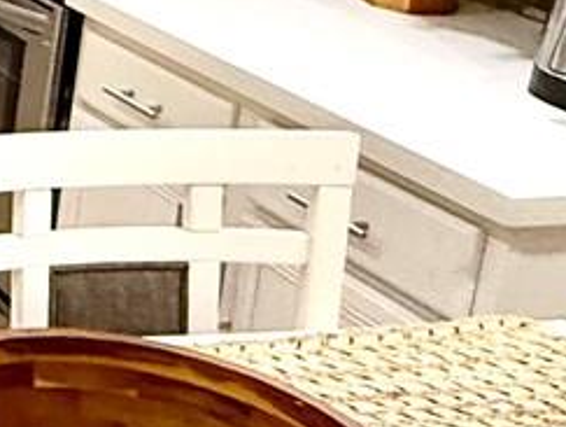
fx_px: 1507
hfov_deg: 16.2
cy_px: -28
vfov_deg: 15.7
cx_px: -585
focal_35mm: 92
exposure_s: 1/60
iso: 400
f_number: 2.2
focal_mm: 2.22
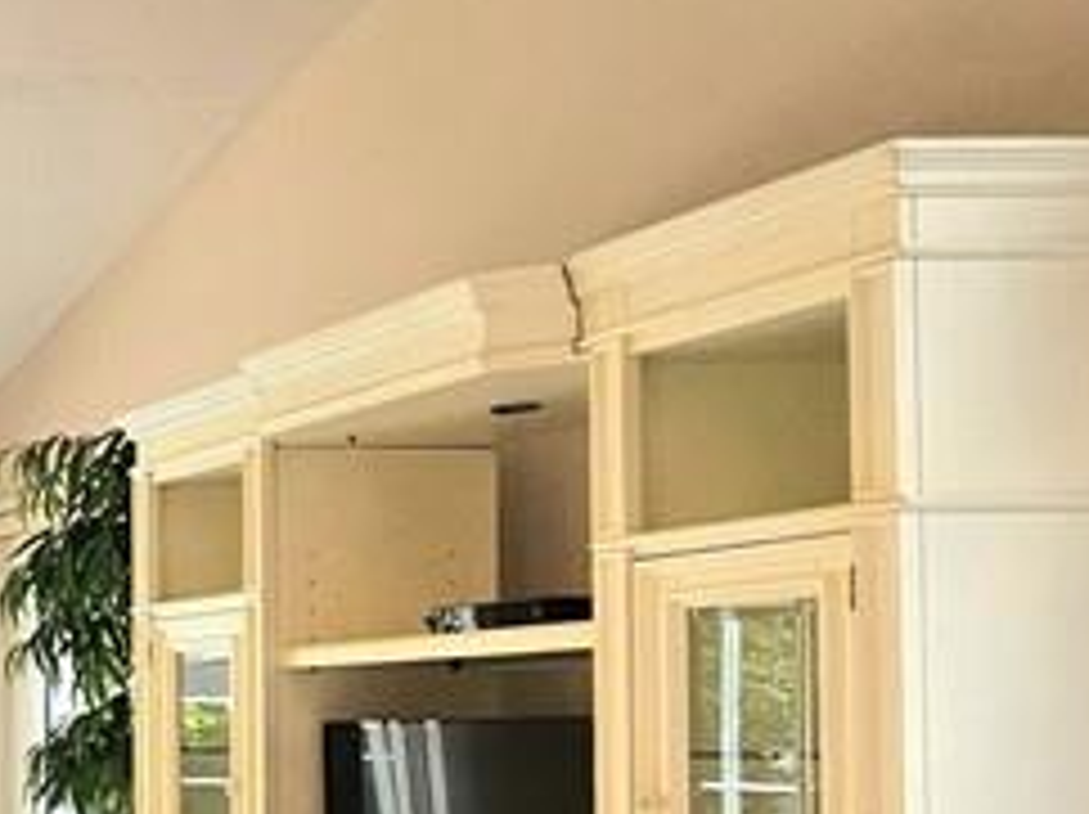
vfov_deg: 25.9
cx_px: -806
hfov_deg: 22.6
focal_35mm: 55
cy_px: 686
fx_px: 1729
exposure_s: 1/208
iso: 125
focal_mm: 2.2
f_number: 2.2
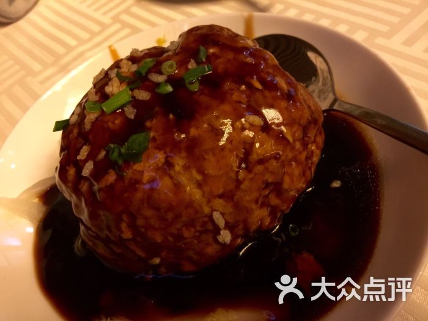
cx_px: 214
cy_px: 160
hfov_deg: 61.7
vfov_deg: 48.2
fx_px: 359
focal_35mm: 29
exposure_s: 1/8
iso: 160
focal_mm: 4.15
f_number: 2.2
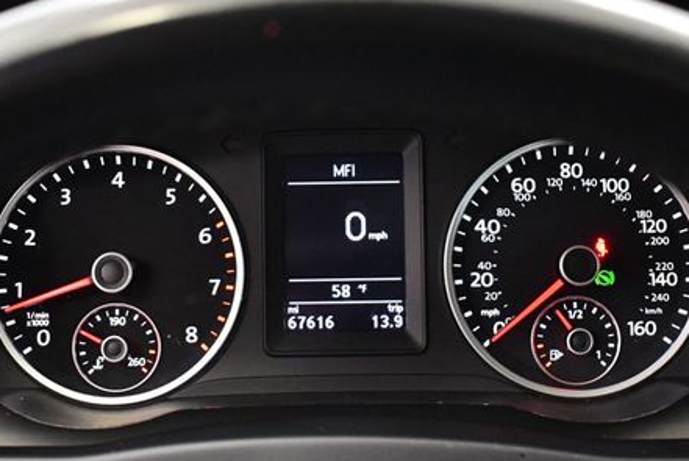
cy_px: 231
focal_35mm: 61
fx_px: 1169
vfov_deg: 22.3
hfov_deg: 32.8
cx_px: 355
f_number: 3.8
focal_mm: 21
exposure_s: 1/60
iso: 4000
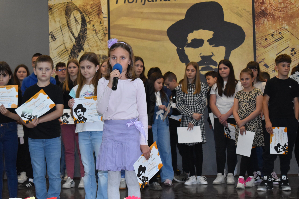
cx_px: 150
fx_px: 685
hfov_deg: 24.6
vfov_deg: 16.6
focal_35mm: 82
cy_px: 100
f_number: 5.6
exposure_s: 1/125
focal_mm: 55
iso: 1600
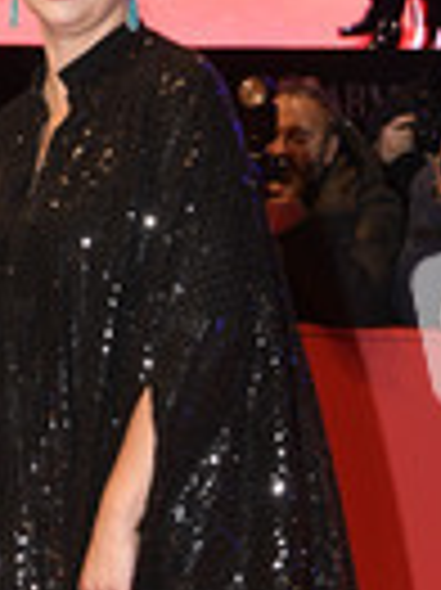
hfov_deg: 9.9
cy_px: 527
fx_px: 2501
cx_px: -126
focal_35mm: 147
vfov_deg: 13.3
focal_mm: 50
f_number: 5.6
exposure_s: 1/250
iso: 1250
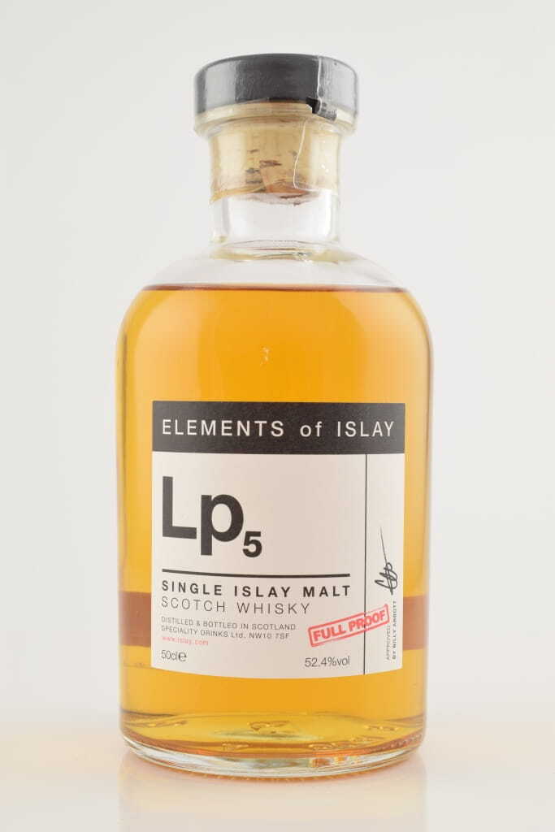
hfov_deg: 22.6
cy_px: 416
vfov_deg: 33.4
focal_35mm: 60
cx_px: 278
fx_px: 1387
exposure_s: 1/15
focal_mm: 40
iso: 100
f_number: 10
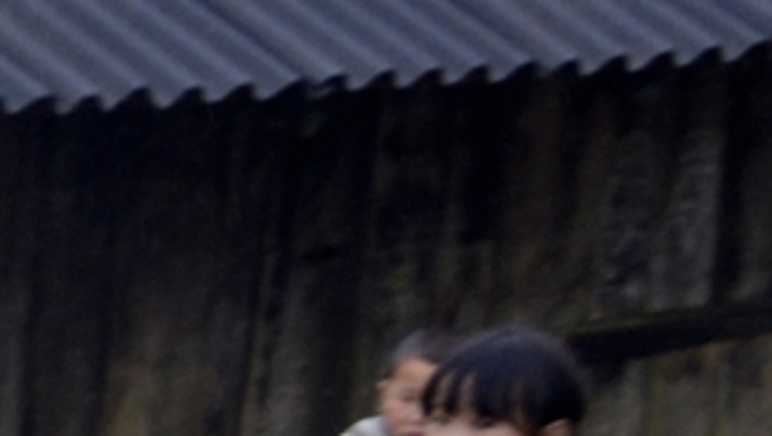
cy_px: 793
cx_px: -1845
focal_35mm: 295
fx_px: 6036
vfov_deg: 4.1
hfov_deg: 6.4
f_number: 6.3
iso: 400
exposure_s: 1/160
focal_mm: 27
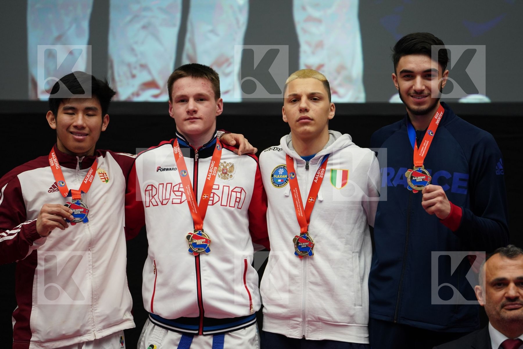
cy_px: 174
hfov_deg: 10.9
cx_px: 262
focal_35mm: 189
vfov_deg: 7.3
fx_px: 2746
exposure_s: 1/500
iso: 1250
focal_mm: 189
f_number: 2.8
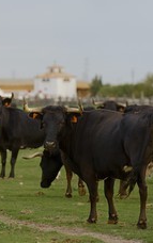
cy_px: 119
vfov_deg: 5.6
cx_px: -31
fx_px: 2496
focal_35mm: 375
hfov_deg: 3.5
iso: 800
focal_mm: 200
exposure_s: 1/640
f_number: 5.6
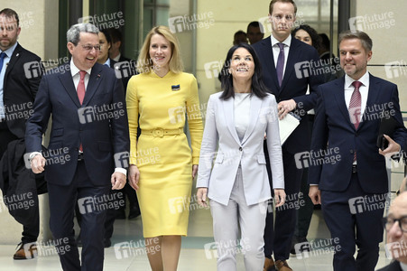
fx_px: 1356
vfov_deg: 11.4
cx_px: 204
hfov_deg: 17.1
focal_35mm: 120
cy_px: 136
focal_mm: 120
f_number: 5
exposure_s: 1/800
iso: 4000
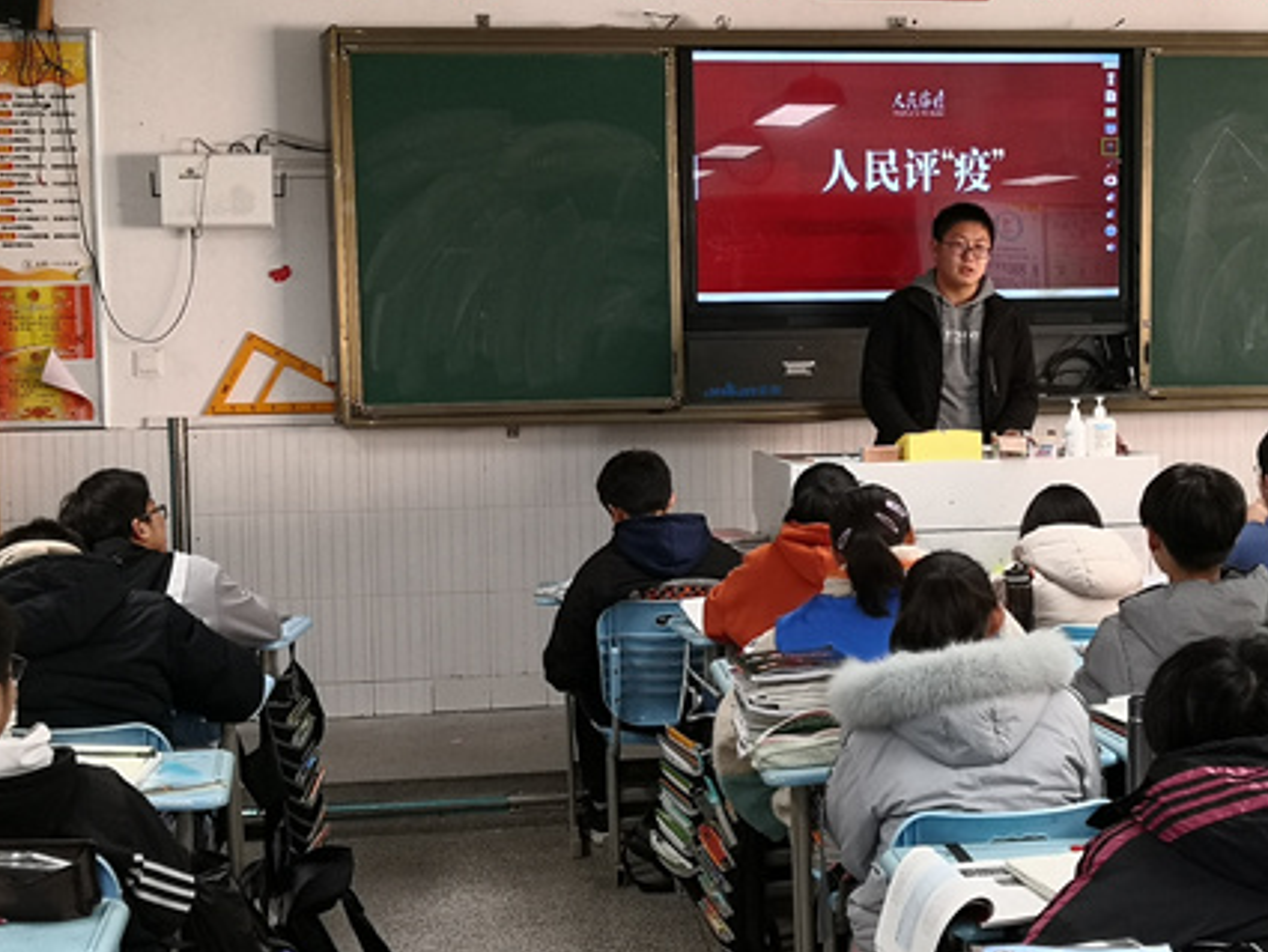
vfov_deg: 26.1
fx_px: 2052
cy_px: 480
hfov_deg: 34.1
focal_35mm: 56
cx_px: 820
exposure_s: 1/50
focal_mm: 3.95
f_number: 1.6
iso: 80
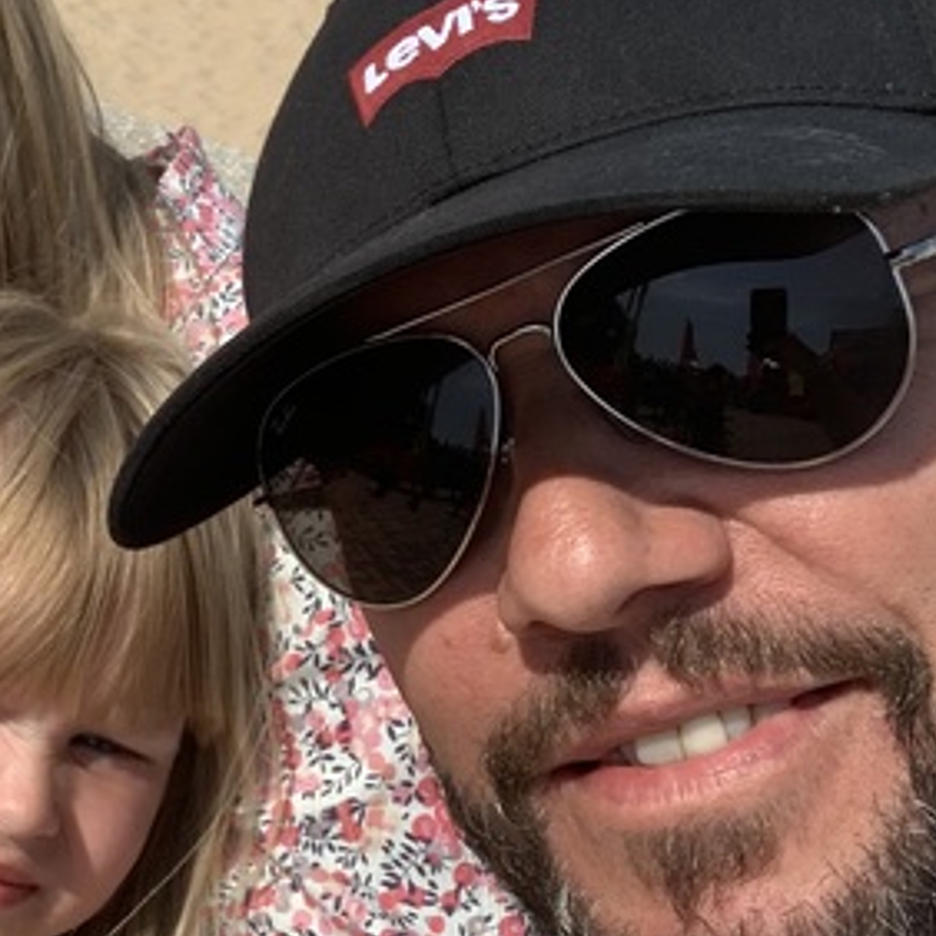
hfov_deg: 21.8
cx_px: 40
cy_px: 614
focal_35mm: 77
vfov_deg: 22.4
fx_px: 2356
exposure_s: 1/1236
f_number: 2.2
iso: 16
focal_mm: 2.87
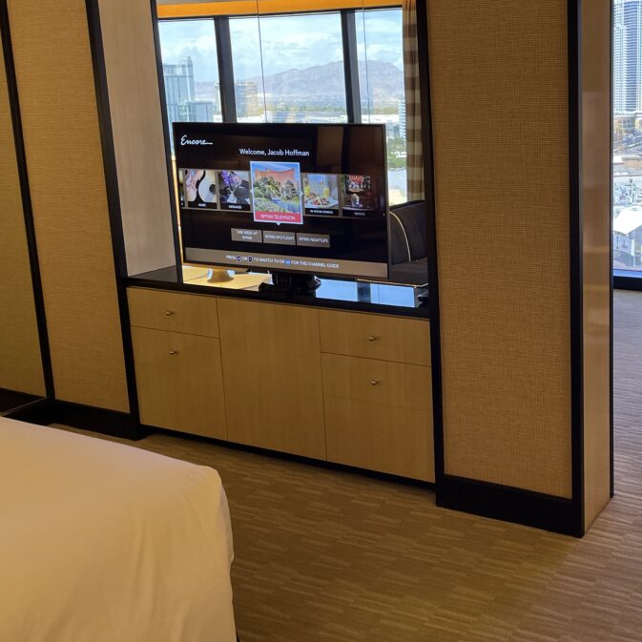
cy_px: 259
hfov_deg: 39.4
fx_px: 860
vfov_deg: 40.8
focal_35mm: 41
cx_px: 511
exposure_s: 1/120
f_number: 1.6
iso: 100
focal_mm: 4.2
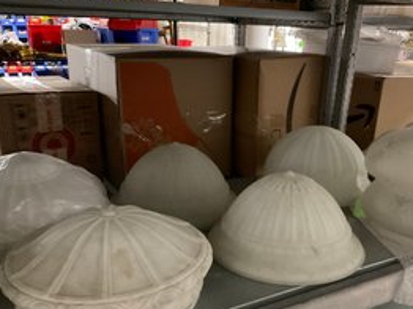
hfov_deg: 48.8
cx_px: 242
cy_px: 193
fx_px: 453
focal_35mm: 38
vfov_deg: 37.4
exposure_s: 1/27
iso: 500
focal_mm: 3
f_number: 1.8
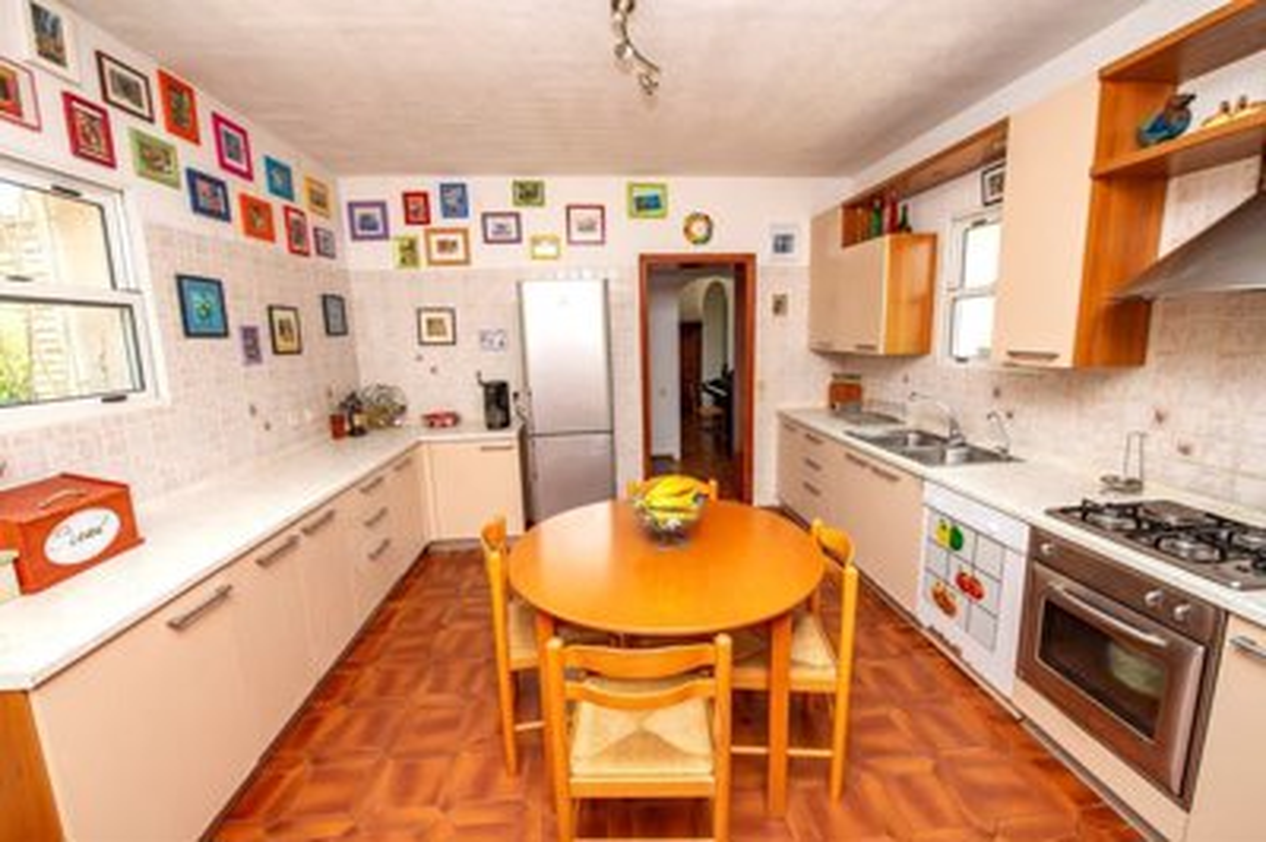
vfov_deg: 81.1
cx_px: 633
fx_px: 492
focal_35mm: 14
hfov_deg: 104.3
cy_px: 421
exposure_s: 1/200
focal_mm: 14
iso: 800
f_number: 7.1
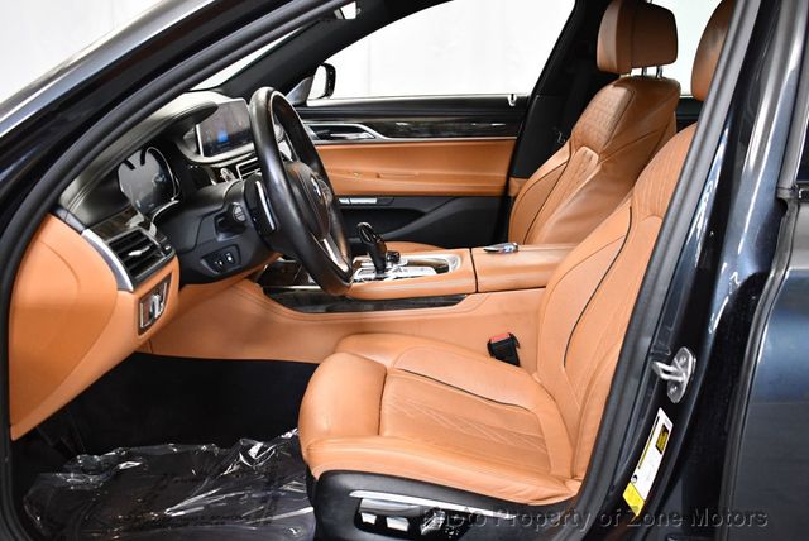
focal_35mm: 36
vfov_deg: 36.9
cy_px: 270
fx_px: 810
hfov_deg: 53.1
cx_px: 404
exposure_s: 1/125
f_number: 3.5
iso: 2200
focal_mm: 18
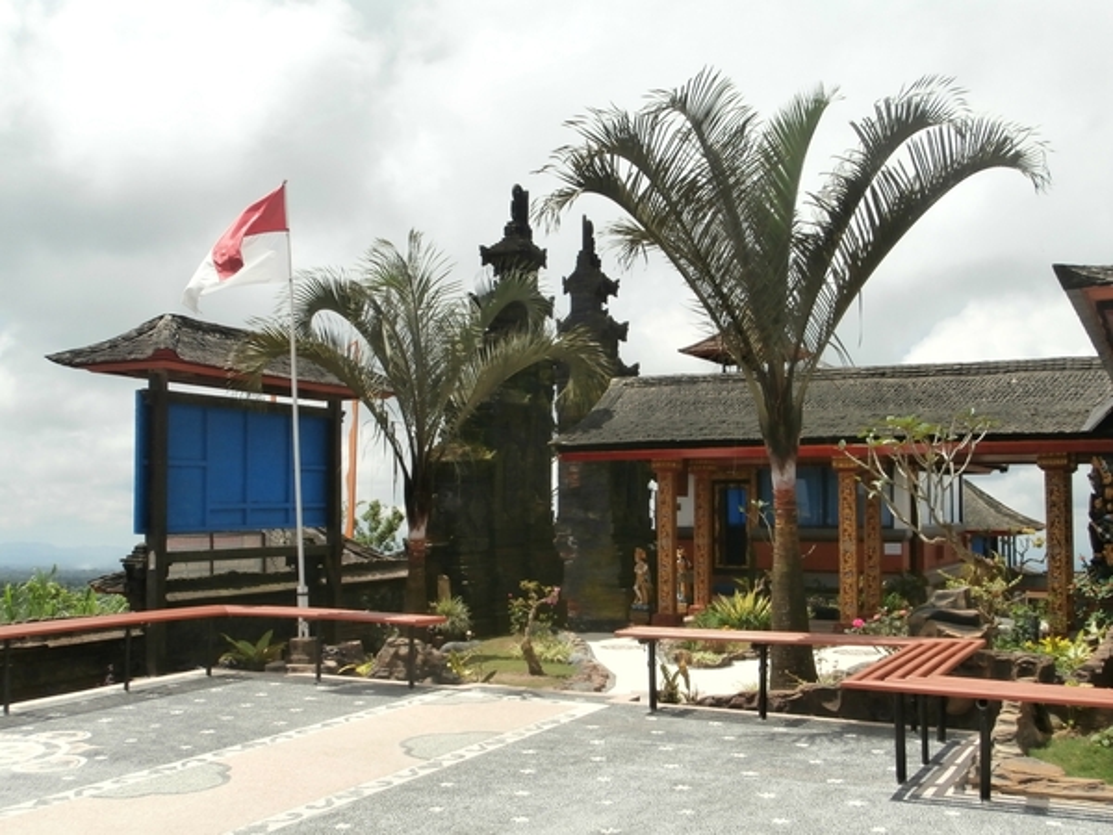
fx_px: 1222
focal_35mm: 38
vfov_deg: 37.7
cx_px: 556
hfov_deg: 49.0
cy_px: 418
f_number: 3.9
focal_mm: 6.67
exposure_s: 1/1250
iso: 100
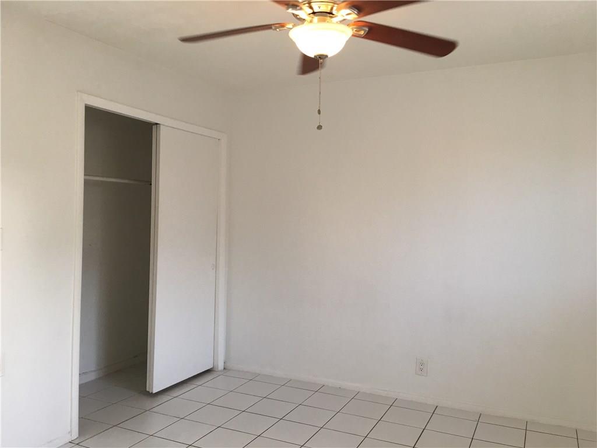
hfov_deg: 61.7
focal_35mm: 29
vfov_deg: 48.2
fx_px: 500
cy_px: 224
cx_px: 298
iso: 25
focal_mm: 4.15
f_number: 2.2
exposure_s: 1/30
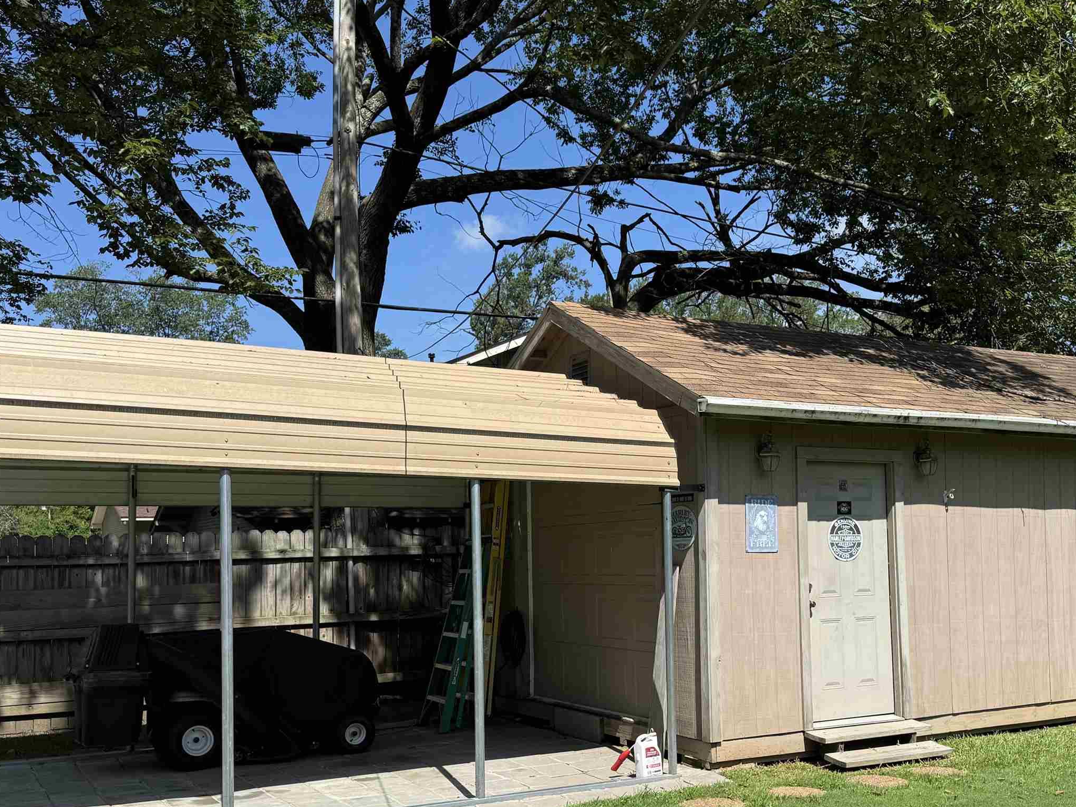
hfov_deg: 51.1
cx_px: 636
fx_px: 1119
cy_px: 518
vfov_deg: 39.3
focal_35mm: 36
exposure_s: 1/4608
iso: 80
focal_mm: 6.76
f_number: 1.78
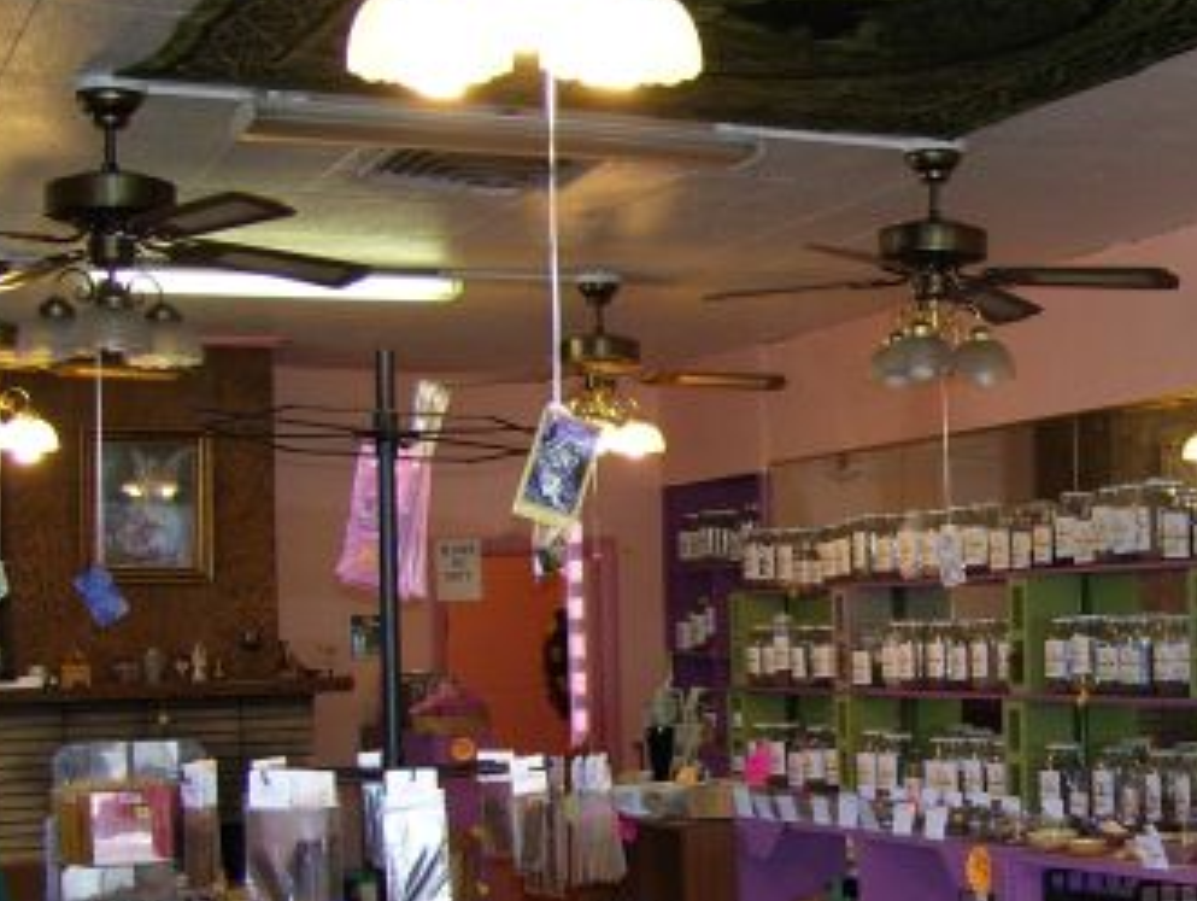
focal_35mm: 67
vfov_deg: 21.8
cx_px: 1031
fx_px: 2319
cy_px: 644
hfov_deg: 28.1
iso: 125
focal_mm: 6
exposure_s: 1/60
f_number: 2.7
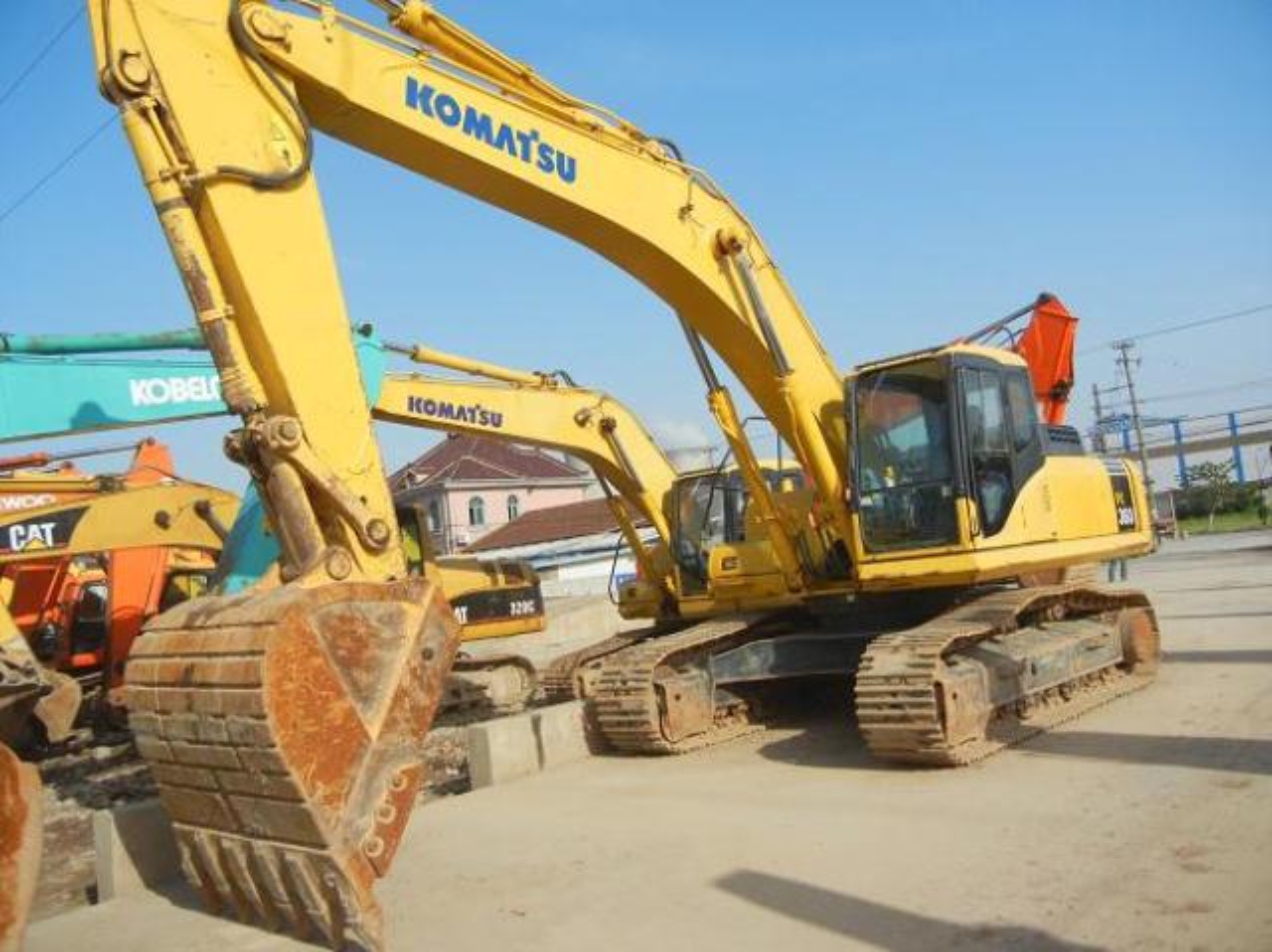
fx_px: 1102
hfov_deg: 60.0
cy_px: 476
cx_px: 636
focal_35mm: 30
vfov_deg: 46.7
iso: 160
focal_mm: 5.4
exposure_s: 1/536
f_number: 7
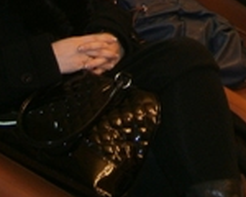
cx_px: 156
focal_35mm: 150
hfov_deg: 12.8
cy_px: -148
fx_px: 1092
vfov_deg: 9.8
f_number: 3.1
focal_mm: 6.4
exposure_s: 1/40
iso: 125
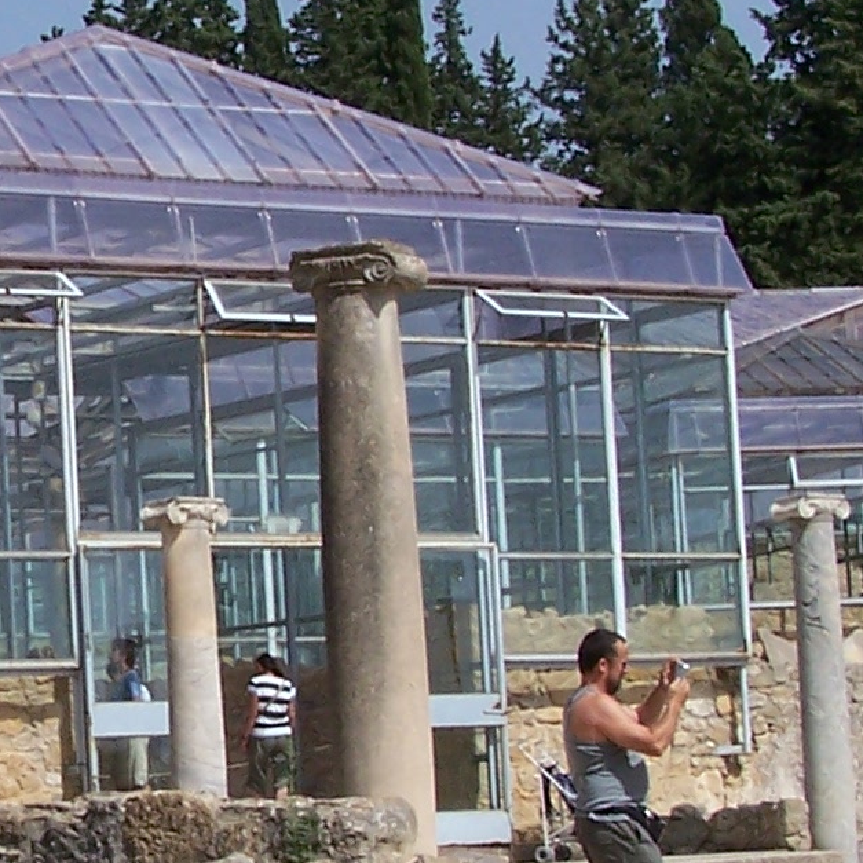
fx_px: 3892
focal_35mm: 138
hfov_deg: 12.5
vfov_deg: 12.6
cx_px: -39
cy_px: 480
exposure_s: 1/750
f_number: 5.6
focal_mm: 6.3
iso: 80
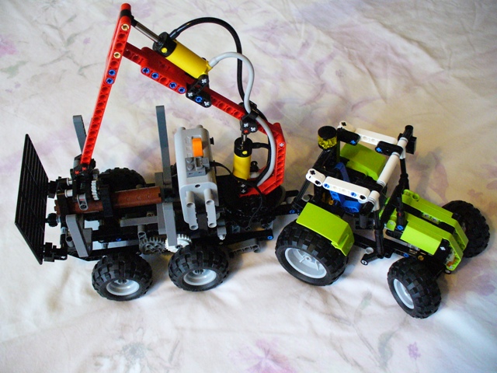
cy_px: 186
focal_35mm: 37
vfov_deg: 38.7
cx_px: 248
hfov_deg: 50.1
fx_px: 531
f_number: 2.8
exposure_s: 1/25
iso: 400
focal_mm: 6.1
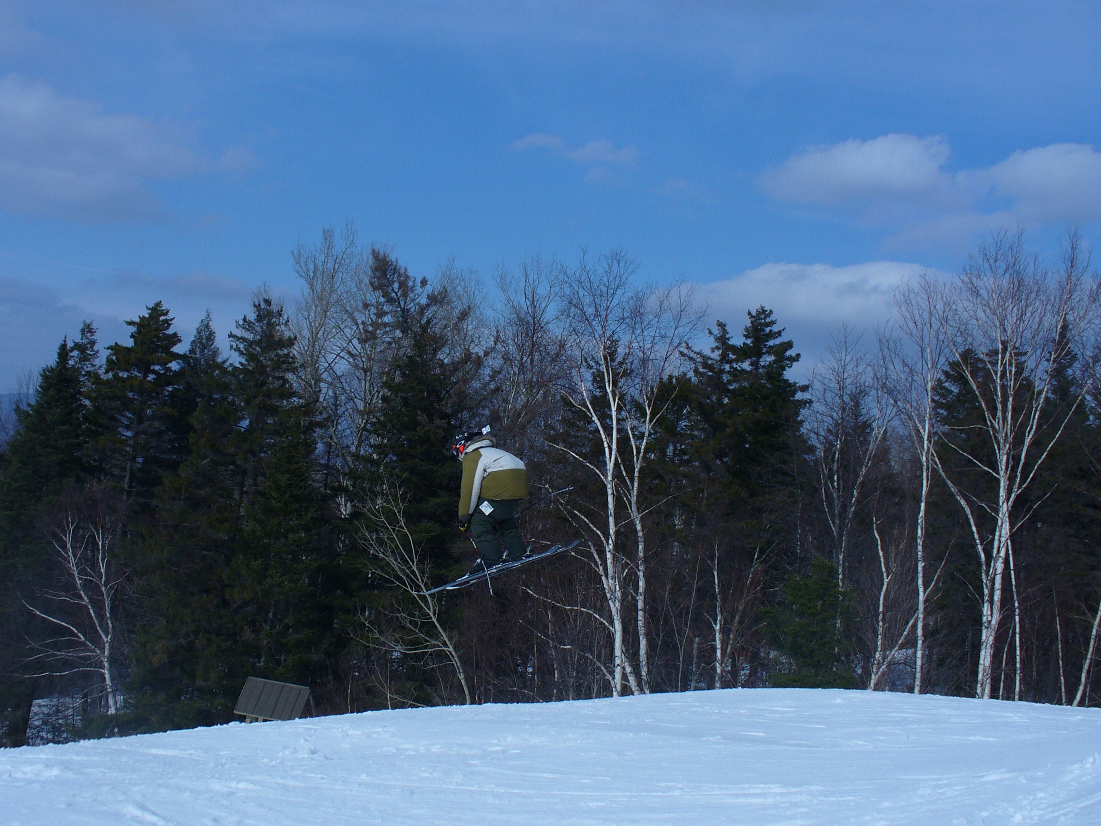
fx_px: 1368
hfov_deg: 43.8
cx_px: 515
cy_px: 412
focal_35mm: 43
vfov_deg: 33.6
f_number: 5.6
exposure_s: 1/800
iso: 80
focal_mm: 6.1
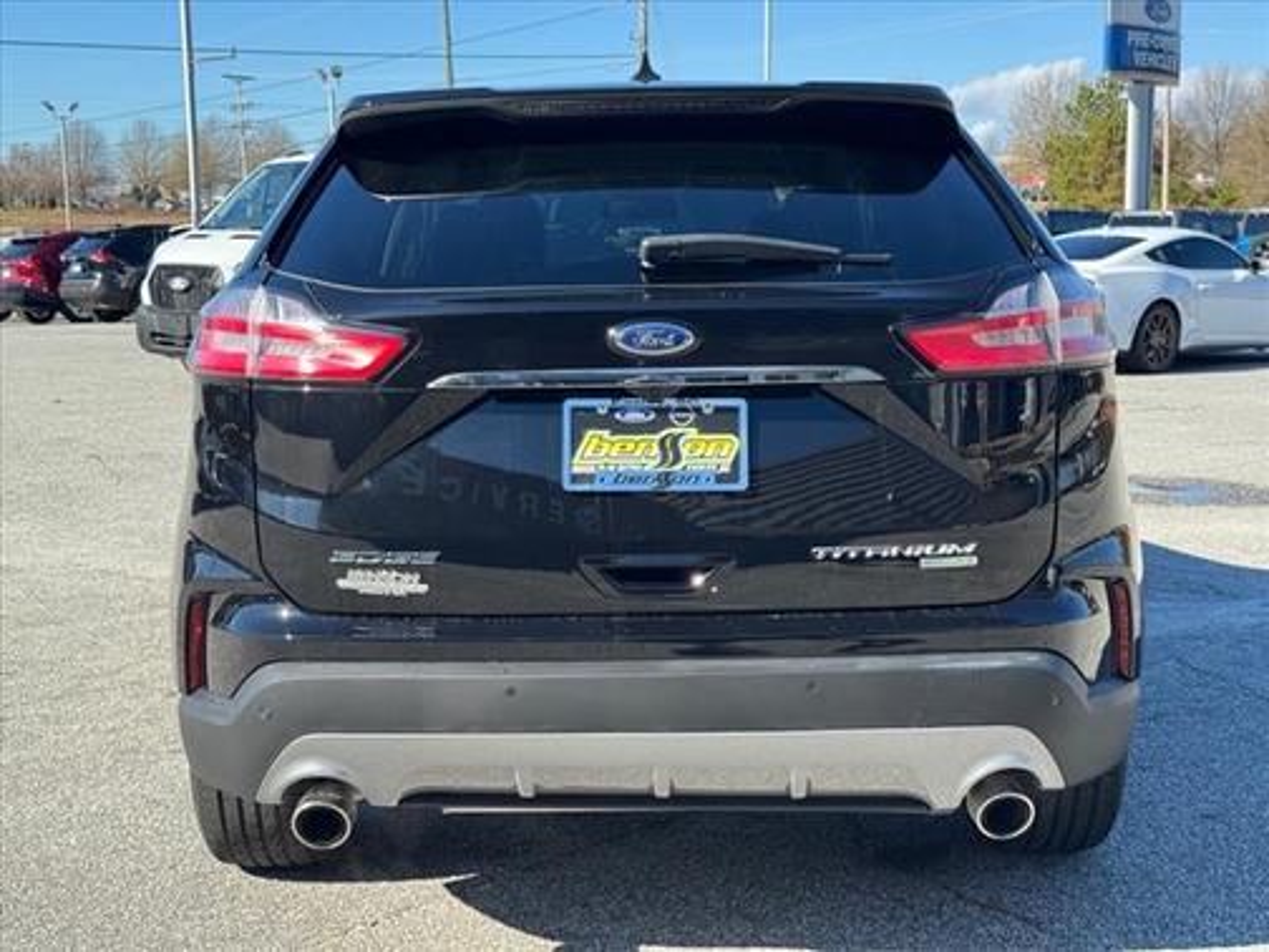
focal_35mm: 48
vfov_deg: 30.3
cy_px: 476
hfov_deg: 39.7
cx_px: 634
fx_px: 1760
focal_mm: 6.76
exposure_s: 1/1312
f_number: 1.78
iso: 64
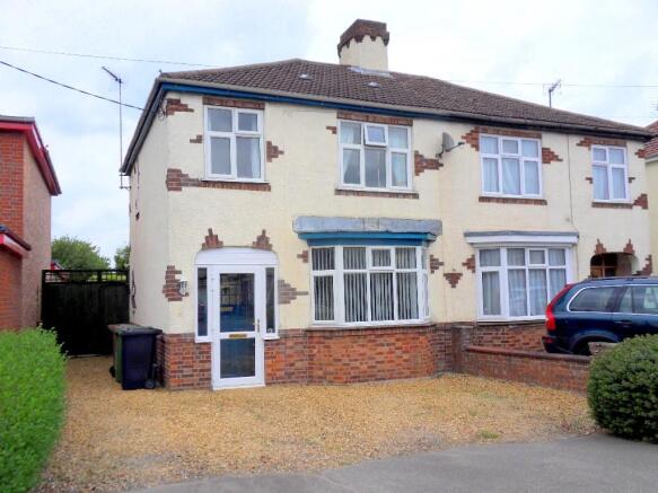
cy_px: 246
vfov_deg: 44.1
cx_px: 329
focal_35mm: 32
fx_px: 608
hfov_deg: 56.8
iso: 80
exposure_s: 1/125
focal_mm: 5.6
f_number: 8.2
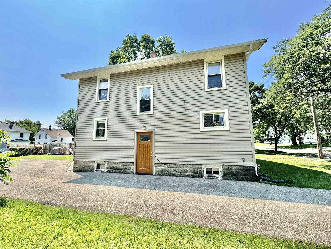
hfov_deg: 102.1
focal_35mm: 14
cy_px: 124
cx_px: 166
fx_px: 134
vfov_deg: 85.7
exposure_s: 1/615
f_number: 2.2
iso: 40
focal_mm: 2.22
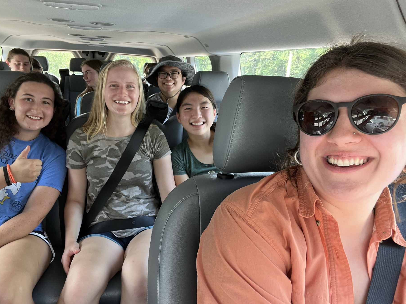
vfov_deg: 53.1
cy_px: 157
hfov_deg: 67.2
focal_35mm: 26
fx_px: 305
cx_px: 184
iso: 100
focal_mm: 2.71
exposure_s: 1/70
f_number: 2.2
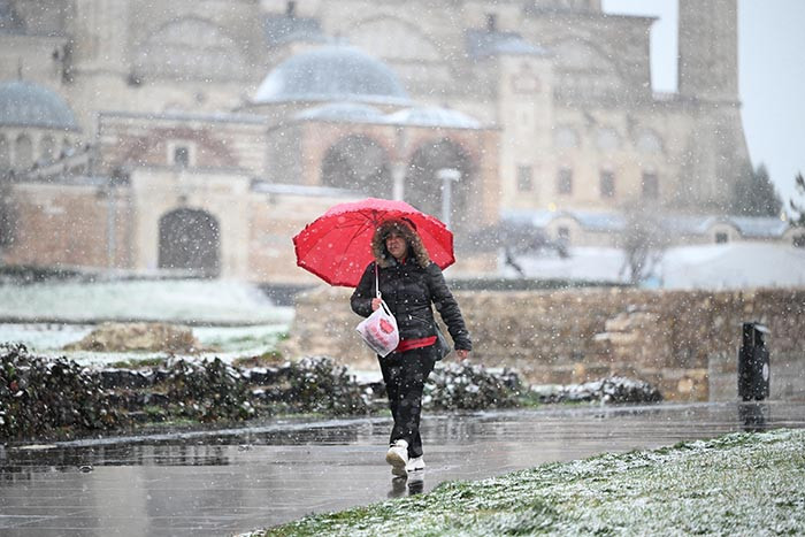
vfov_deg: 8.1
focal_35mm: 170
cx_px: 402
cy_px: 268
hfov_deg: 12.1
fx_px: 3802
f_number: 2.8
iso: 2000
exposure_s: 1/1000
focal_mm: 170
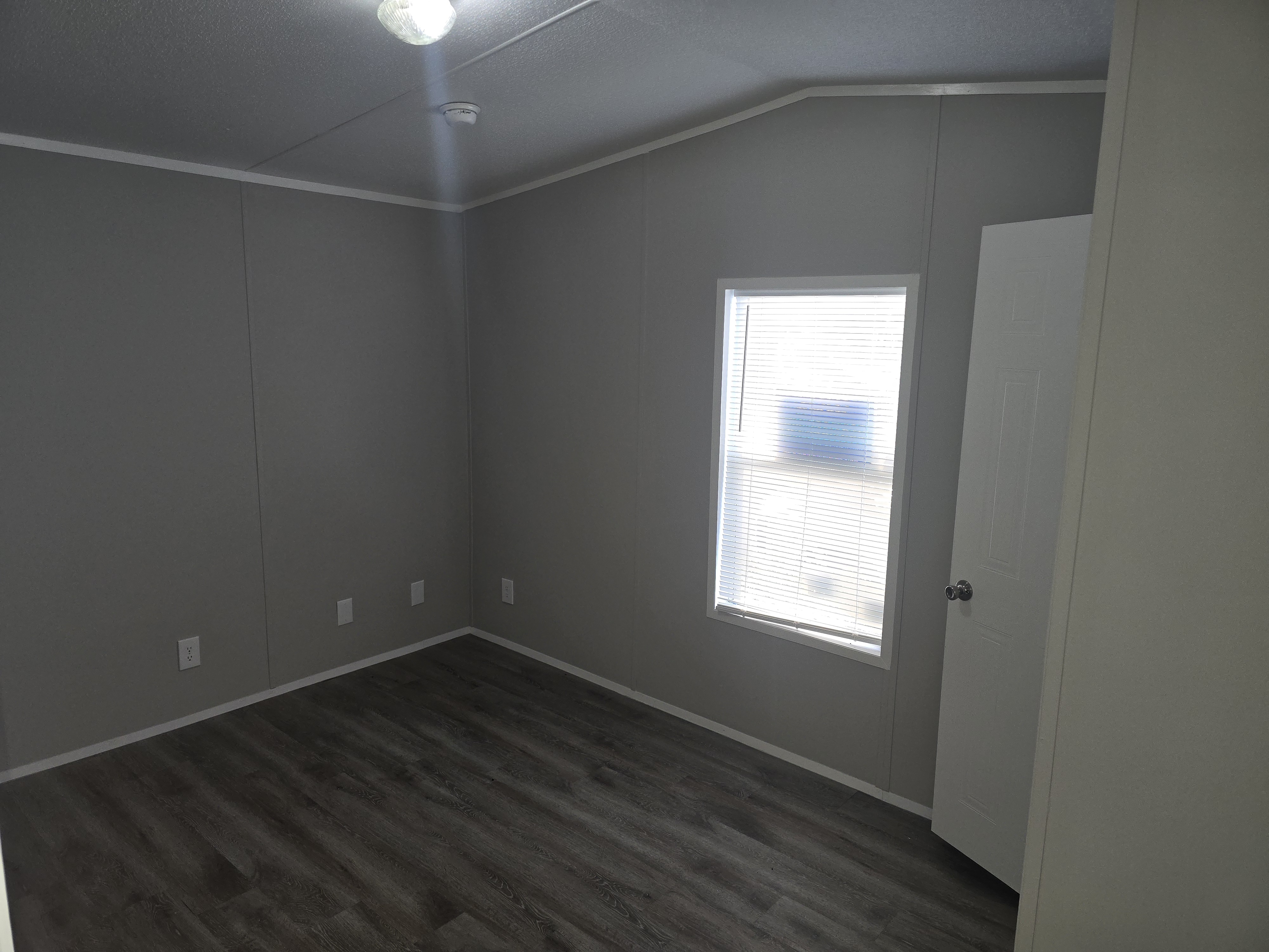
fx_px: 843
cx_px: 634
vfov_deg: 58.9
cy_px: 476
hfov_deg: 73.9
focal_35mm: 23
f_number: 1.7
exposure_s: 1/60
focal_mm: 6.3
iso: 100
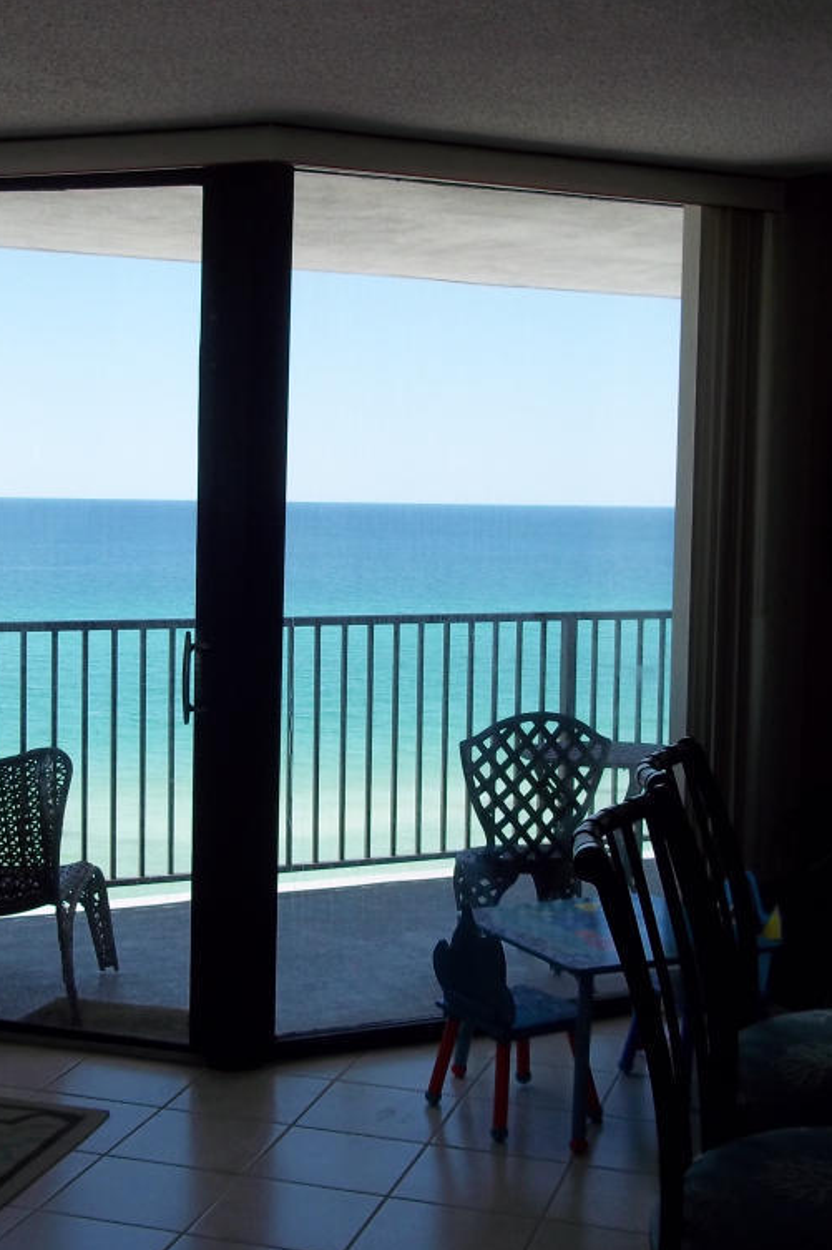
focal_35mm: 51
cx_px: 269
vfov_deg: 38.9
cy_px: 618
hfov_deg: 26.3
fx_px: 1769
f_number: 3.1
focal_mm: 6.5
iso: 80
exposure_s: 1/400
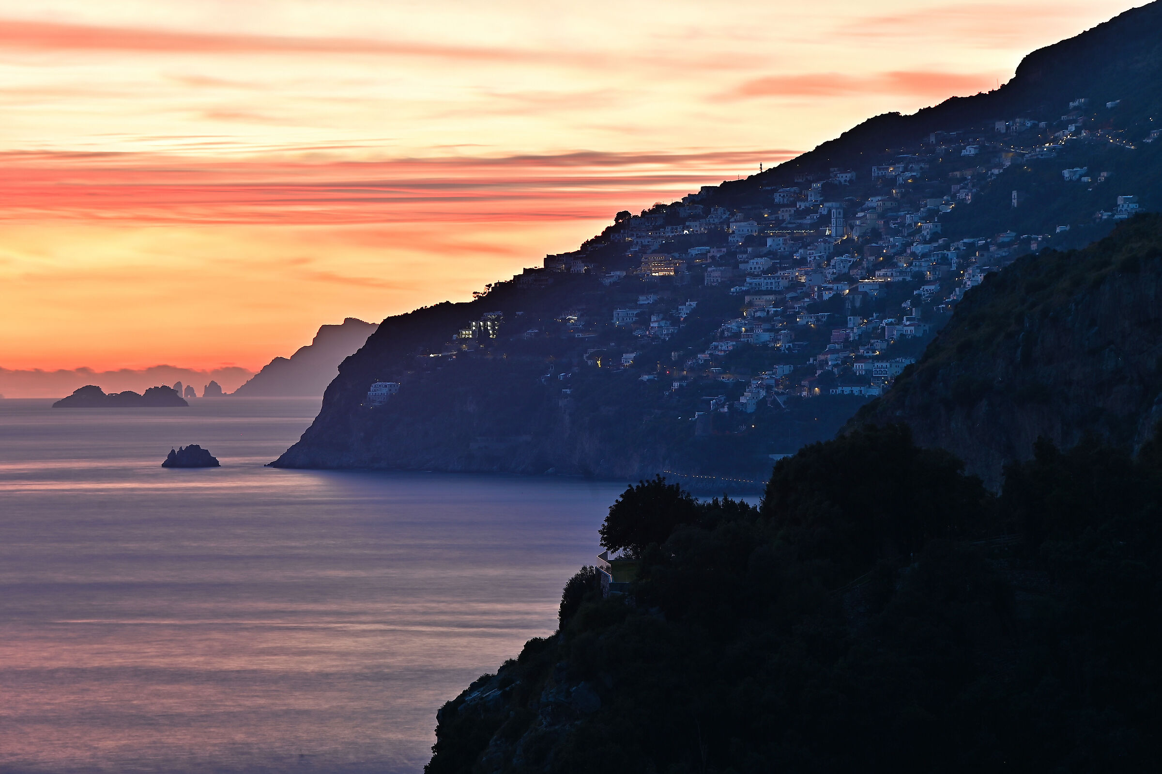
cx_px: 581
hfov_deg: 17.1
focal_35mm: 120
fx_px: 3871
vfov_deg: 11.4
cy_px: 387
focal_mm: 120
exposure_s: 10
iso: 100
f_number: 8
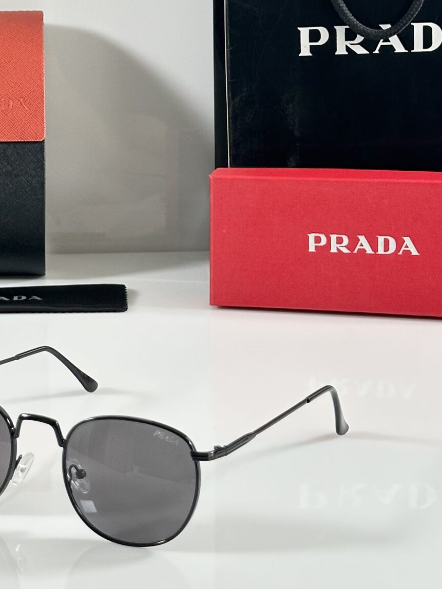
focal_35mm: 107
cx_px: 49
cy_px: 111
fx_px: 1822
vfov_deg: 18.2
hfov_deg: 13.7
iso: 80
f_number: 1.78
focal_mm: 6.86
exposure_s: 1/71
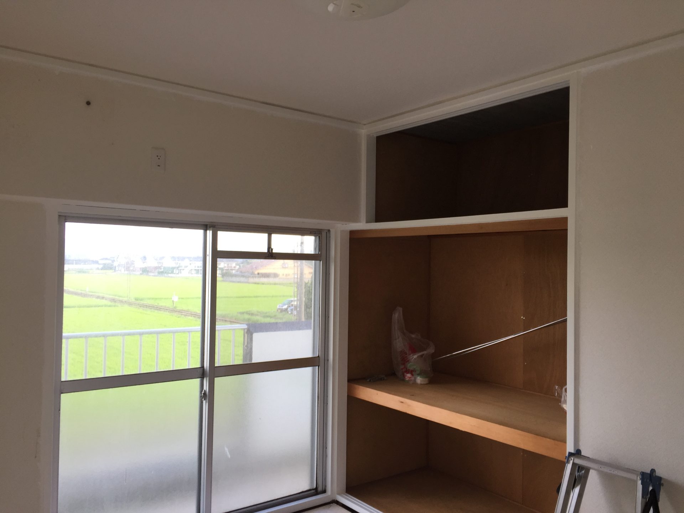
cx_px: 342
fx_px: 573
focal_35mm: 29
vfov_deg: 48.2
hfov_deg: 61.7
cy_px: 256
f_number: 2.2
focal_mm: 4.15
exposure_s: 1/60
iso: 32
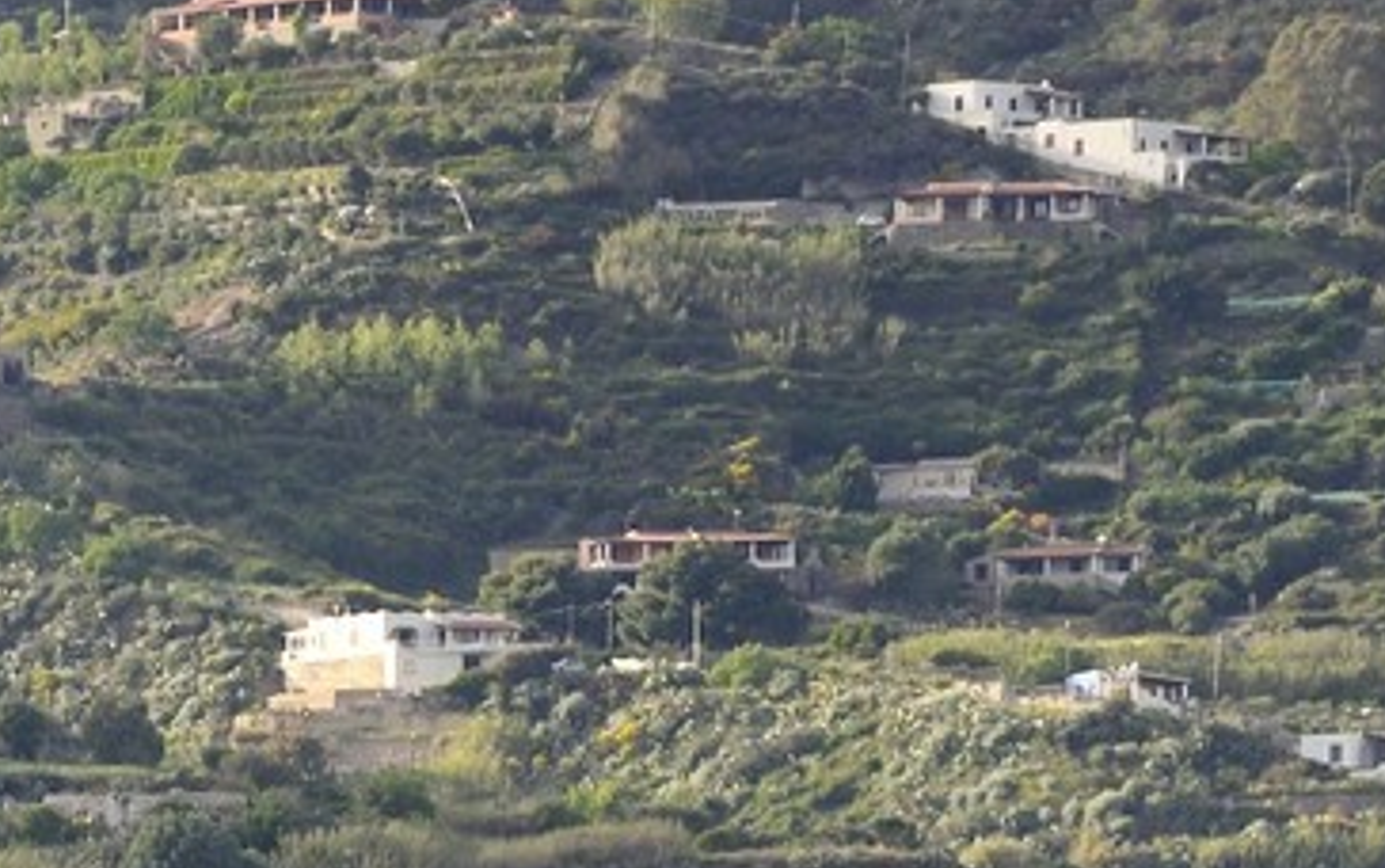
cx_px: -1613
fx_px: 33803
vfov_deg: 1.5
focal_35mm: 895
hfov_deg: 2.3
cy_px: 1713
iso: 200
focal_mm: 200
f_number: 5.6
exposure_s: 1/500
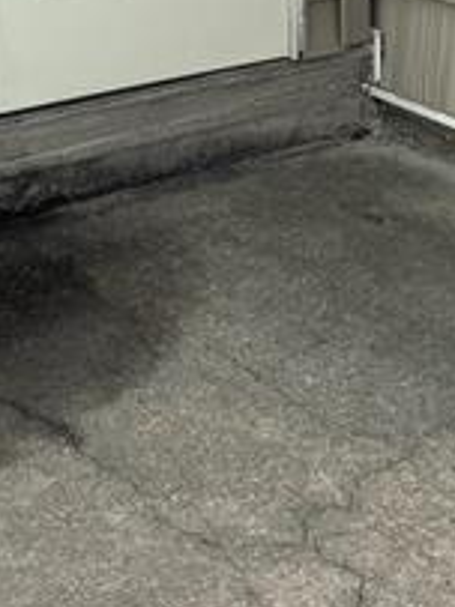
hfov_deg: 16.0
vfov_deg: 18.4
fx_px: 1597
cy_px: -380
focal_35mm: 91
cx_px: 39
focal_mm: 6.76
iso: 80
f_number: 1.78
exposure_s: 1/7092
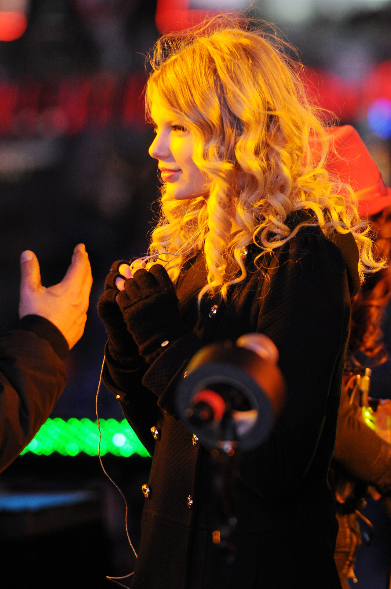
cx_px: 196
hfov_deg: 4.6
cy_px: 294
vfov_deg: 6.9
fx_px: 4899
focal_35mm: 300
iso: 1000
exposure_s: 1/160
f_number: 3.5
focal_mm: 200
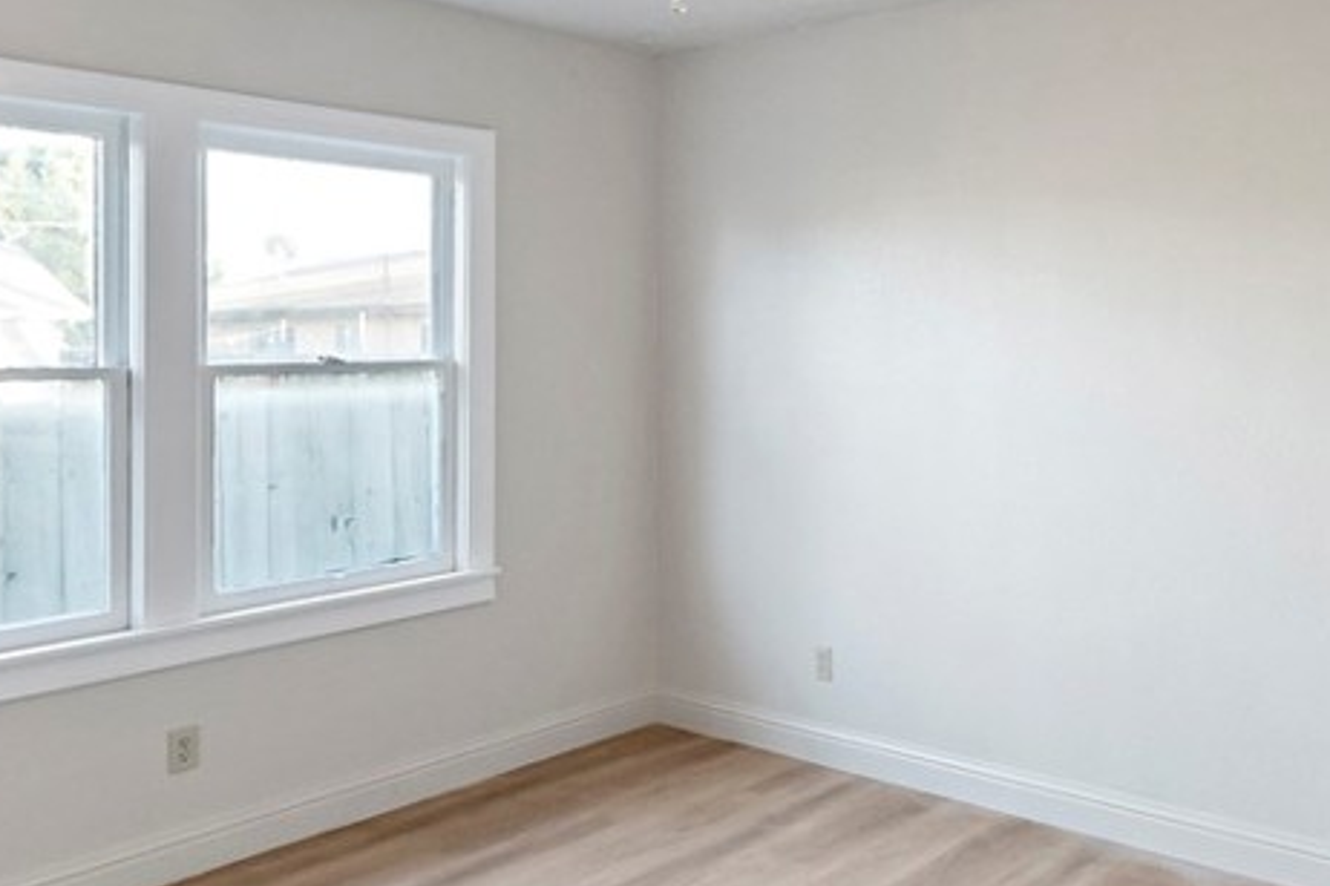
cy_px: 358
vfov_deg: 42.1
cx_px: 1016
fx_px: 1145
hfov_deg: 56.9
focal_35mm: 31
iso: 800
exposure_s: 1/160
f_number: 4
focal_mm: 14
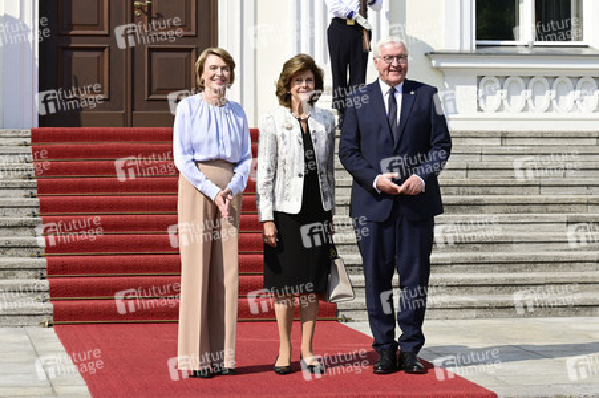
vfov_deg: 16.0
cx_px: 300
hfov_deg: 23.9
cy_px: 199
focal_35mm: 85
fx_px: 1413
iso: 100
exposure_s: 1/200
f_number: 9
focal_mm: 85
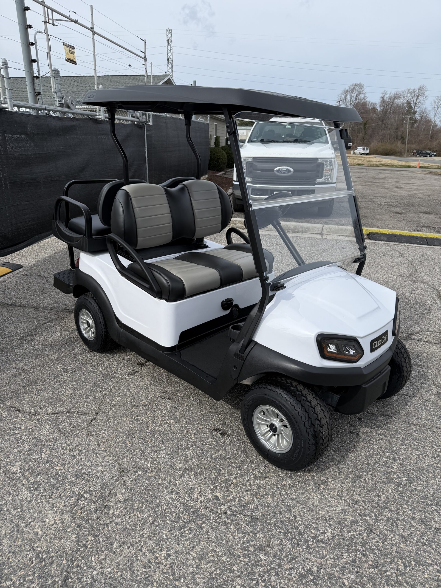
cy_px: 294
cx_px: 220
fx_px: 408
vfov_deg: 71.6
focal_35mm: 24
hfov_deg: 56.8
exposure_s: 1/3953
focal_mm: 6.76
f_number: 1.78
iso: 80
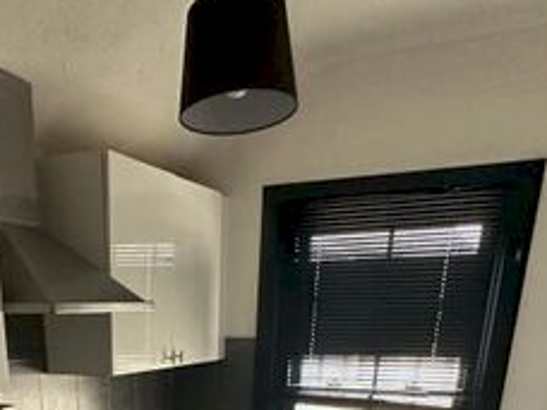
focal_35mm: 43
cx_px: 151
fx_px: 679
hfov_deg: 42.8
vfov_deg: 26.0
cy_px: 596
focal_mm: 2.22
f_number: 2.2
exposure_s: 1/89
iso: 320
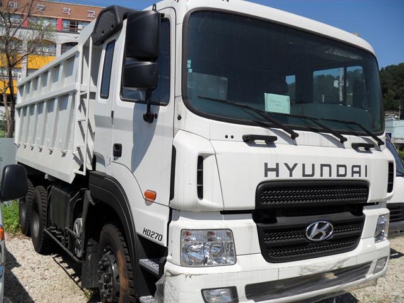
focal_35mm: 35
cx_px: 202
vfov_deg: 40.7
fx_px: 408
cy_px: 152
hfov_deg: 52.6
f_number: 7.6
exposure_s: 1/350
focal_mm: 6.3
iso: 80
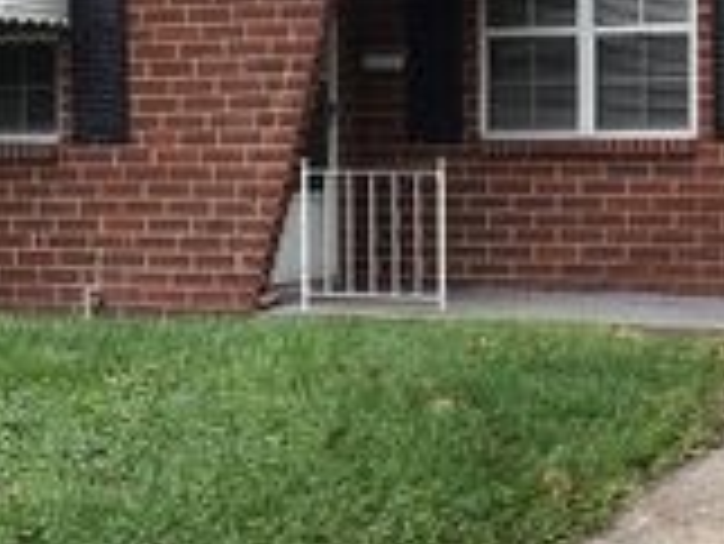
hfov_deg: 20.4
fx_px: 2009
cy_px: 173
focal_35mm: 96
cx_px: 436
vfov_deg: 15.4
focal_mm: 3.3
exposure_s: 1/357
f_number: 2.4
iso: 25
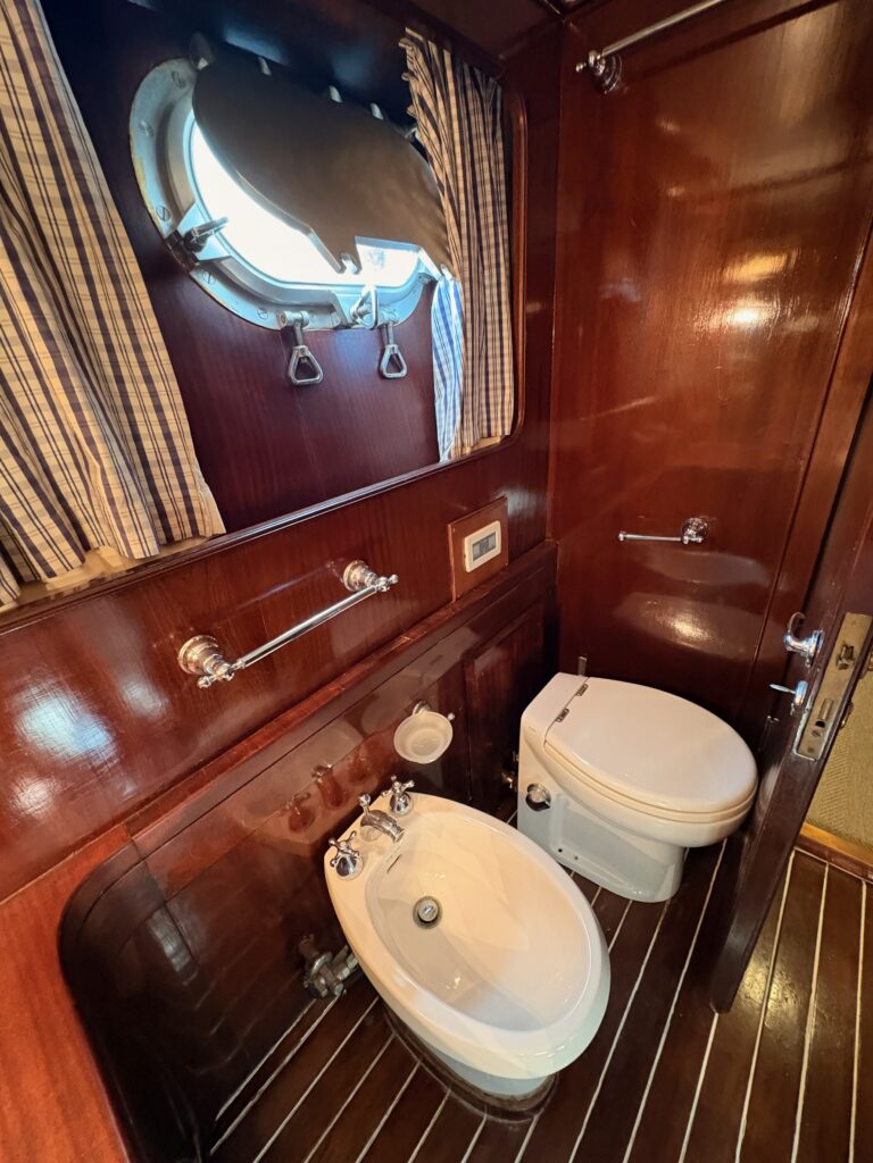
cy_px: 582
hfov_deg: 85.7
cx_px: 436
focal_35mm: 14
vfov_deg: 102.1
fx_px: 471
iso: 1000
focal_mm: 2.22
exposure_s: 1/33
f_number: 2.2
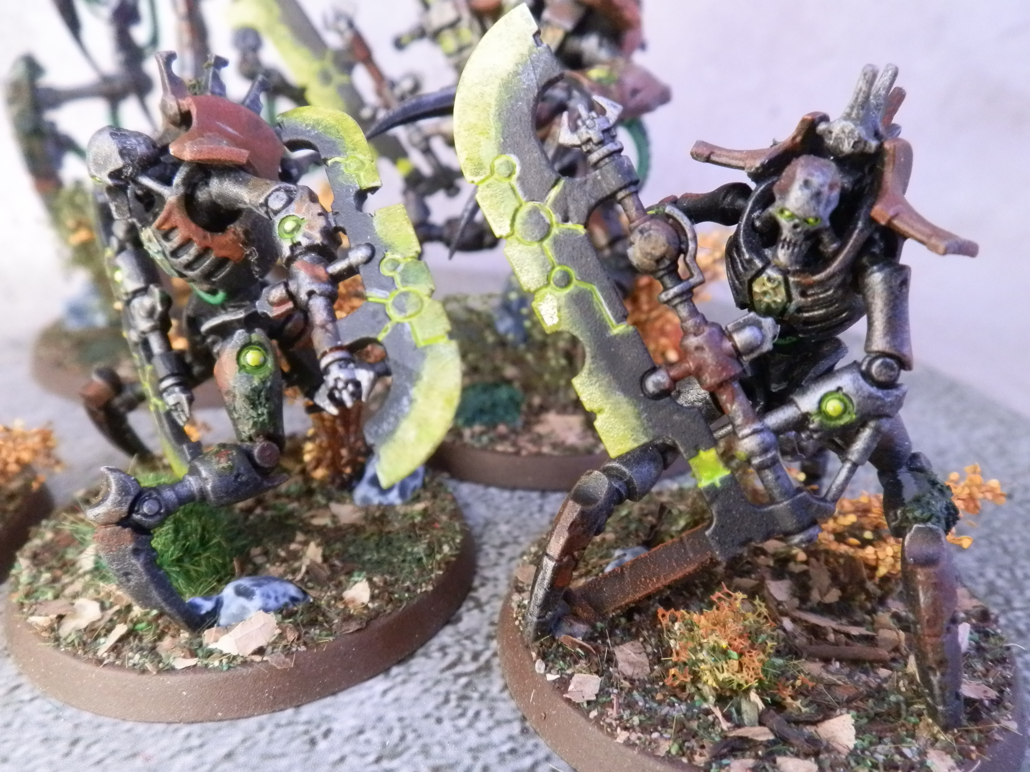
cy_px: 386
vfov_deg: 49.7
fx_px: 833
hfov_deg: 63.4
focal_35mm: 28
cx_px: 515
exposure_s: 1/60
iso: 400
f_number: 3.1
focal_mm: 5
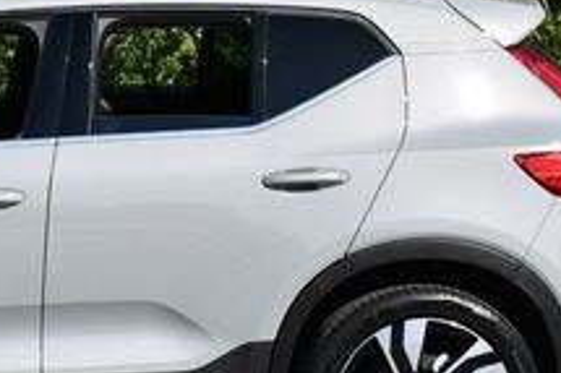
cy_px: 102
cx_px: -42
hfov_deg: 11.7
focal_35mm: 173
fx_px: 2694
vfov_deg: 7.9
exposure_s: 1/250
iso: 100
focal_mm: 29
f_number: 8
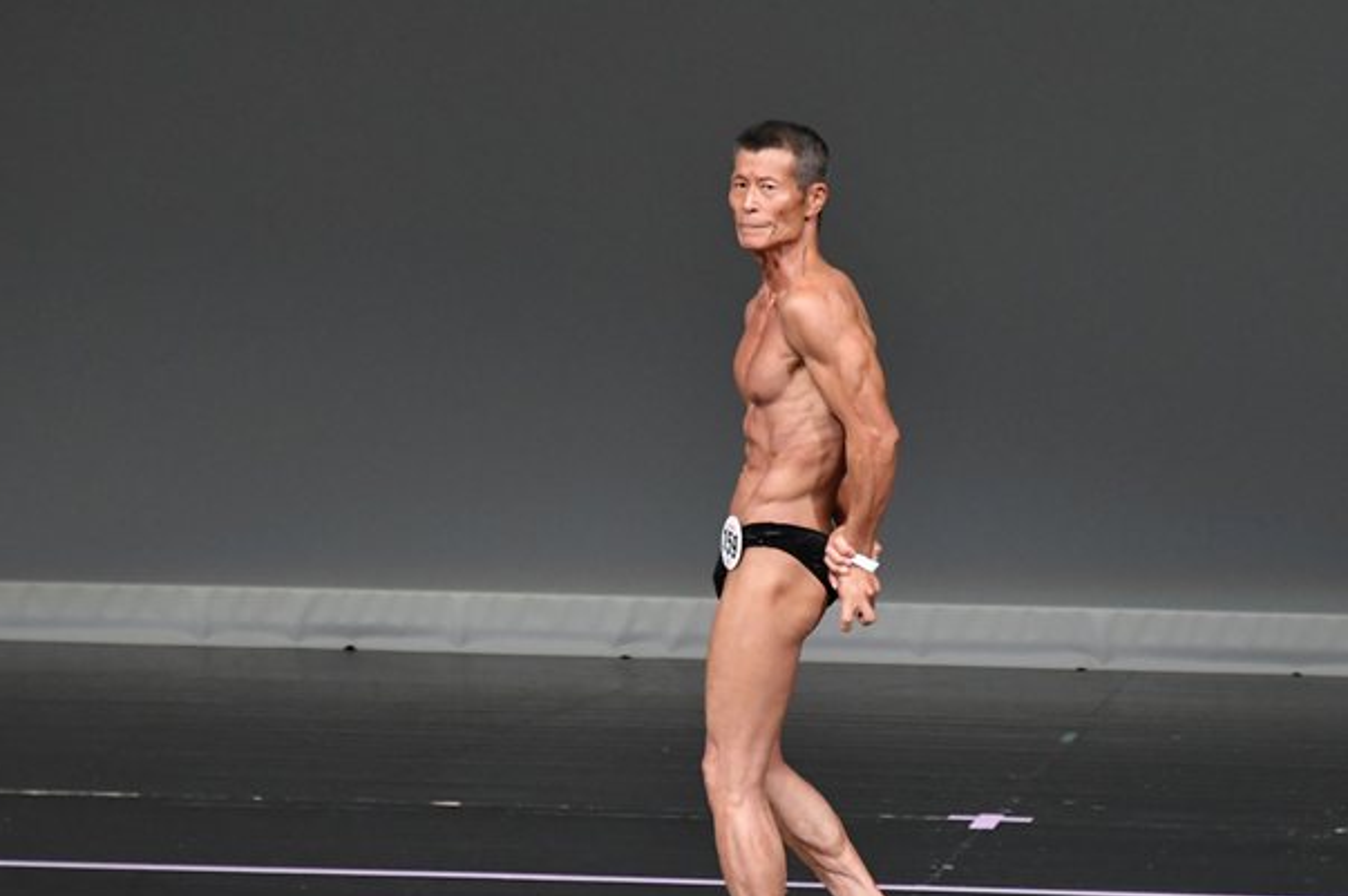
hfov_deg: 5.1
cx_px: 795
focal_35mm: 405
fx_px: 15152
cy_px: 554
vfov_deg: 3.4
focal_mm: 210
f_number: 5.6
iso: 4000
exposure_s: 1/400
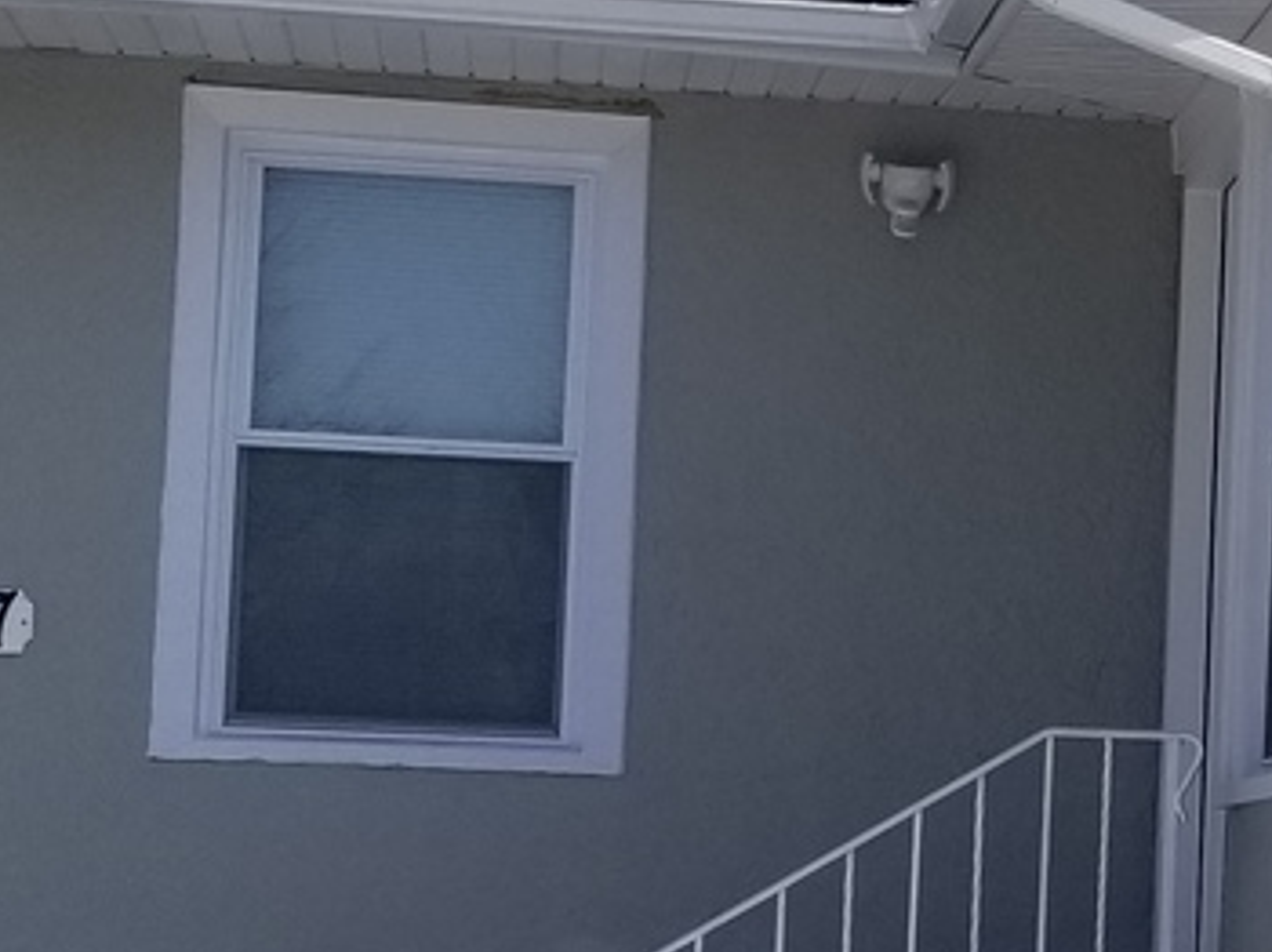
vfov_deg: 13.8
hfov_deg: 17.8
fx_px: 3929
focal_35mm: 107
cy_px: 614
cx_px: 1348
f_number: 1.7
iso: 50
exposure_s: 1/3448
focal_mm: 4.25
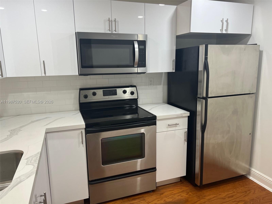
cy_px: 102
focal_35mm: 26
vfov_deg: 53.1
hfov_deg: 67.3
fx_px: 204
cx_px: 136
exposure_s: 1/120
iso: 100
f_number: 1.5
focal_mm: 5.7
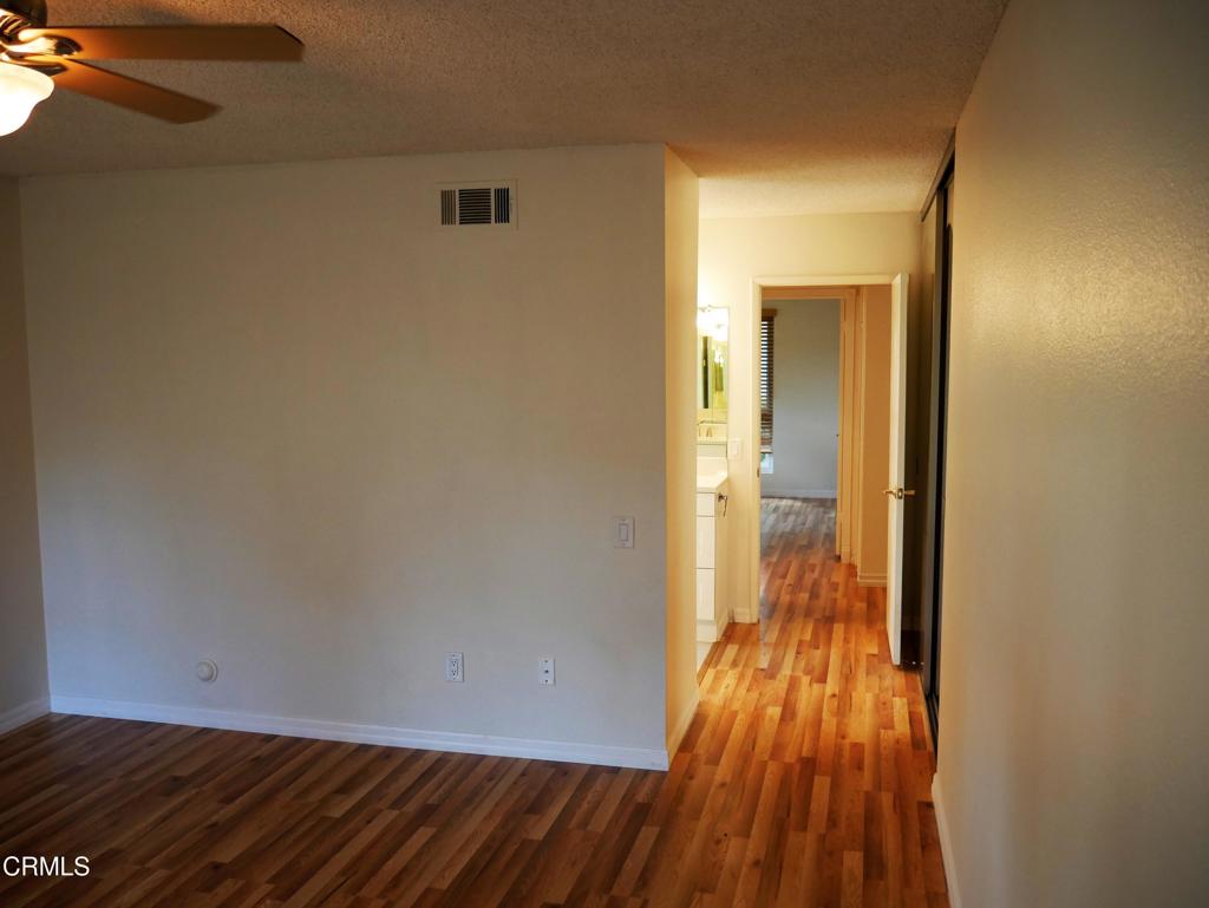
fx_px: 978
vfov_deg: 49.8
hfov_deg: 63.4
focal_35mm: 28
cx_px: 604
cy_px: 454
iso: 400
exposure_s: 1/60
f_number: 3.5
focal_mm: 14
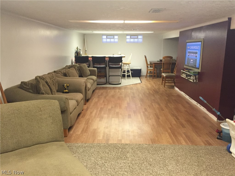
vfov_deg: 48.2
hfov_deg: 61.7
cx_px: 118
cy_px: 88
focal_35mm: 29
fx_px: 197
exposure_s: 1/30
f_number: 2.2
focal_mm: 4.15
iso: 200
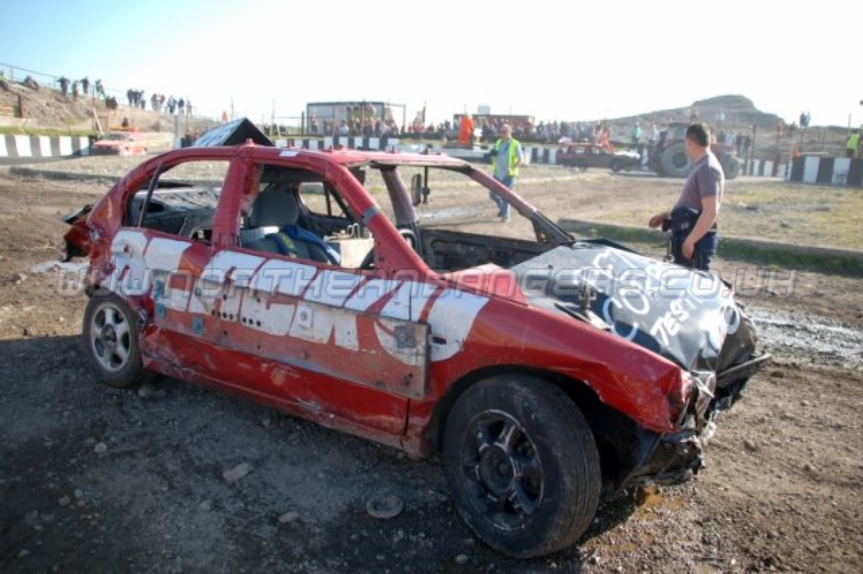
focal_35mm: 27
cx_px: 432
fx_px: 647
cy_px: 287
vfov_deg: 47.9
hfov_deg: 67.4
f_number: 3.5
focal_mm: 18
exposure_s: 1/500
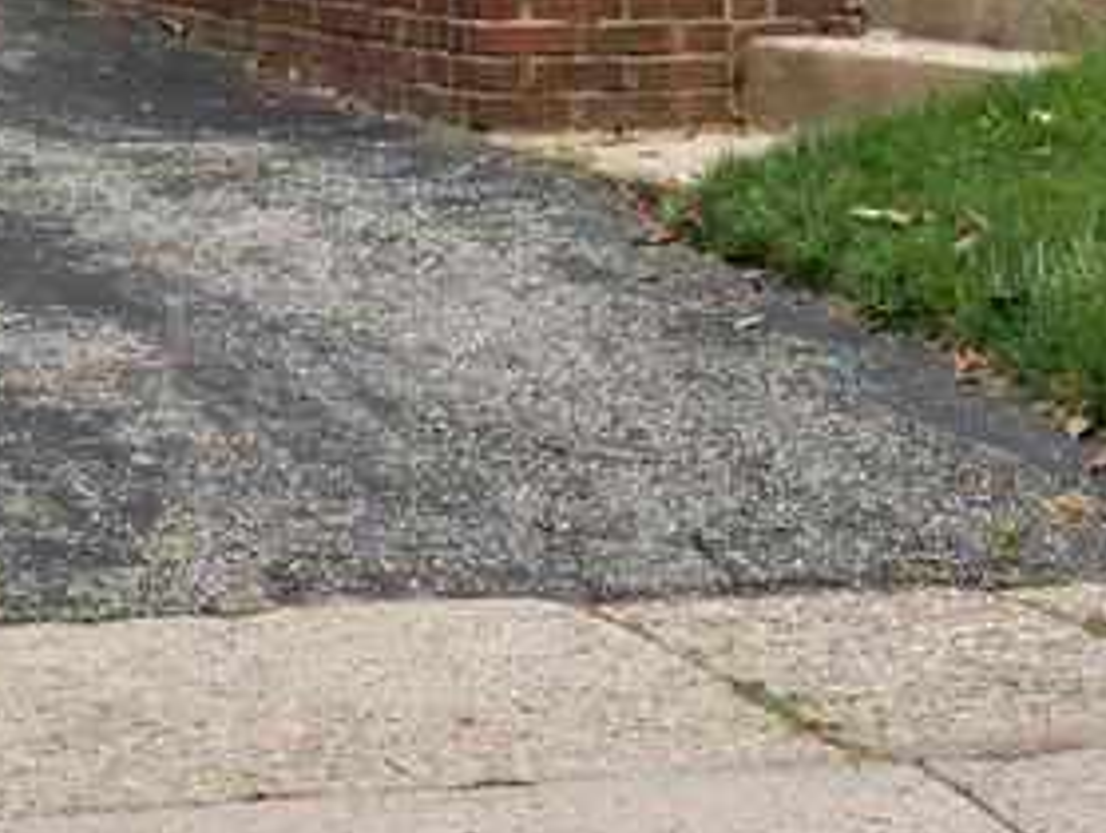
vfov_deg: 6.0
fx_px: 7582
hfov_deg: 8.3
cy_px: -1103
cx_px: 321
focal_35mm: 237
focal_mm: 23
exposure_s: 1/400
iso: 200
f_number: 8
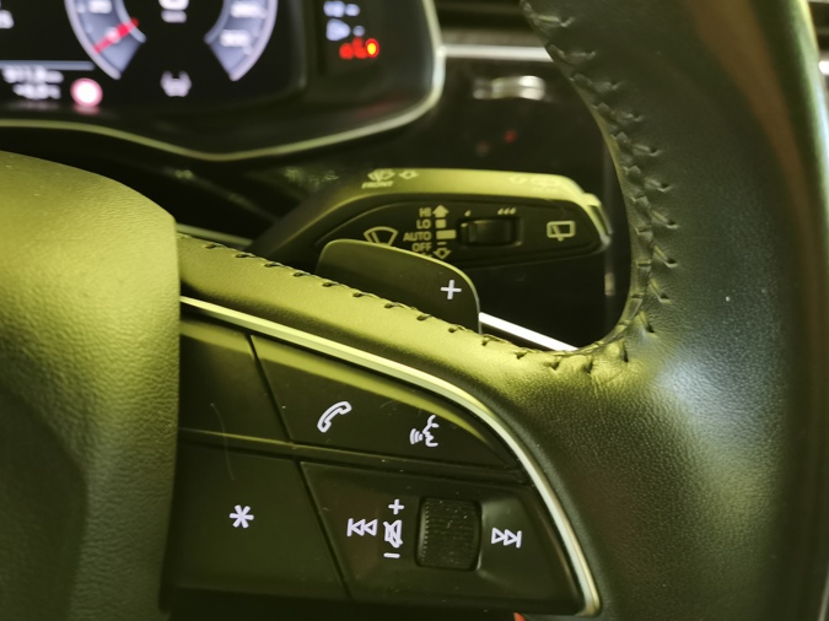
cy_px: 288
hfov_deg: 56.5
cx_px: 345
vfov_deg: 44.1
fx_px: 766
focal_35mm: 32
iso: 500
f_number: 1.8
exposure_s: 1/33.3
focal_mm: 5.58
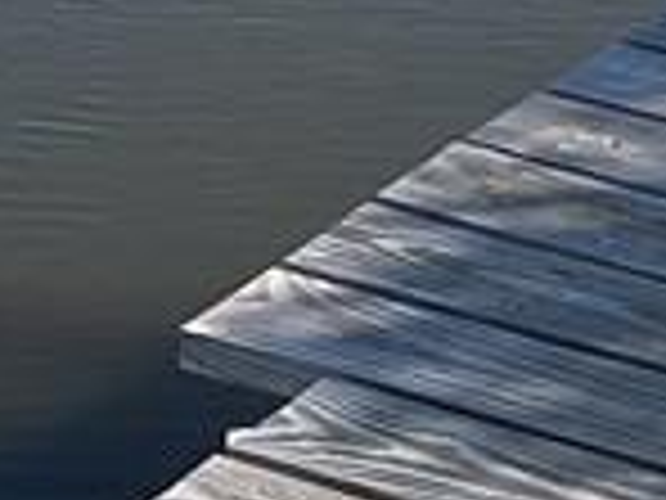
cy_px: -455
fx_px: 3867
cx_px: 774
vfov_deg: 7.2
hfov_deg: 9.7
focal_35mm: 201
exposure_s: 1/1311
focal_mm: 3
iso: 16
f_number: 1.8
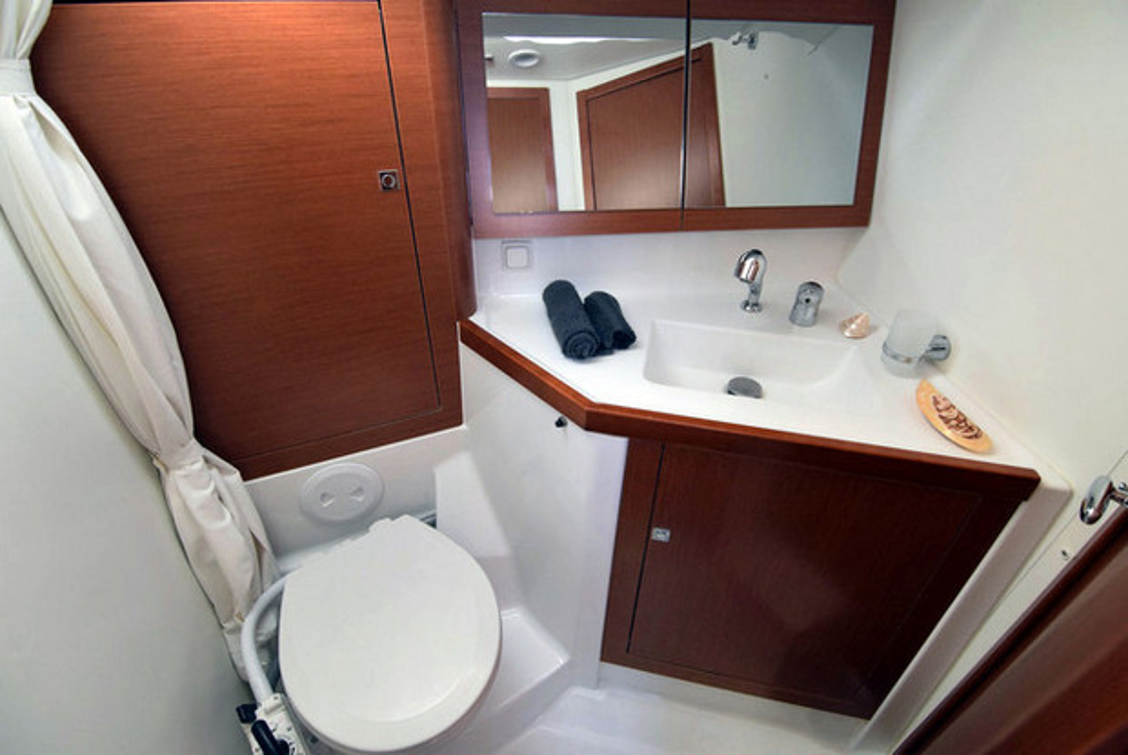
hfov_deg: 94.9
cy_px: 378
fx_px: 518
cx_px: 564
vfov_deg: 72.2
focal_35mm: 16
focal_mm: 11
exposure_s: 1/100
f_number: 5
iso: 1600
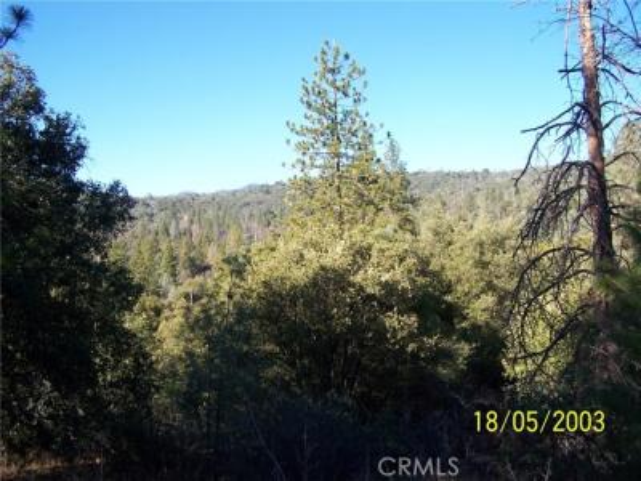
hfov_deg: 49.0
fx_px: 704
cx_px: 320
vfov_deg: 37.7
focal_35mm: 38
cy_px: 240
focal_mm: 6.3
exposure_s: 1/350
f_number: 2.8
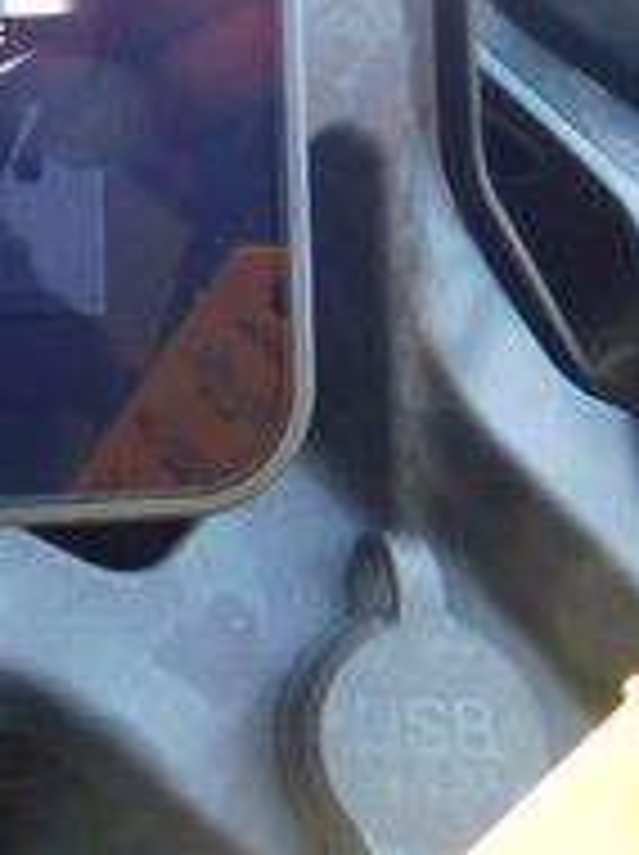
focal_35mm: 81
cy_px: -153
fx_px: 1998
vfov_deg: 22.4
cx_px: -252
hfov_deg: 16.8
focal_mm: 4.1
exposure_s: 1/50
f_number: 3
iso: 125
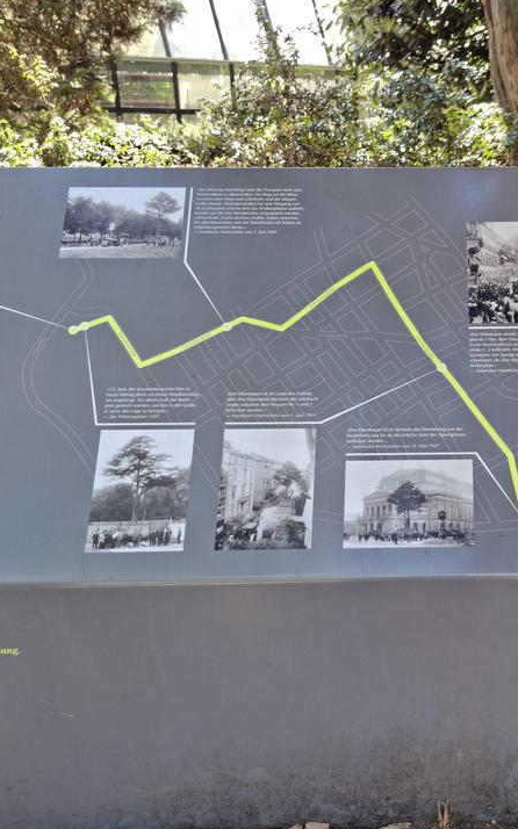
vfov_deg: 48.1
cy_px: 463
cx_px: 453
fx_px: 926
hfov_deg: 30.1
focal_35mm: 41
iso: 50
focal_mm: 5.54
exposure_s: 1/100
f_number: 1.8
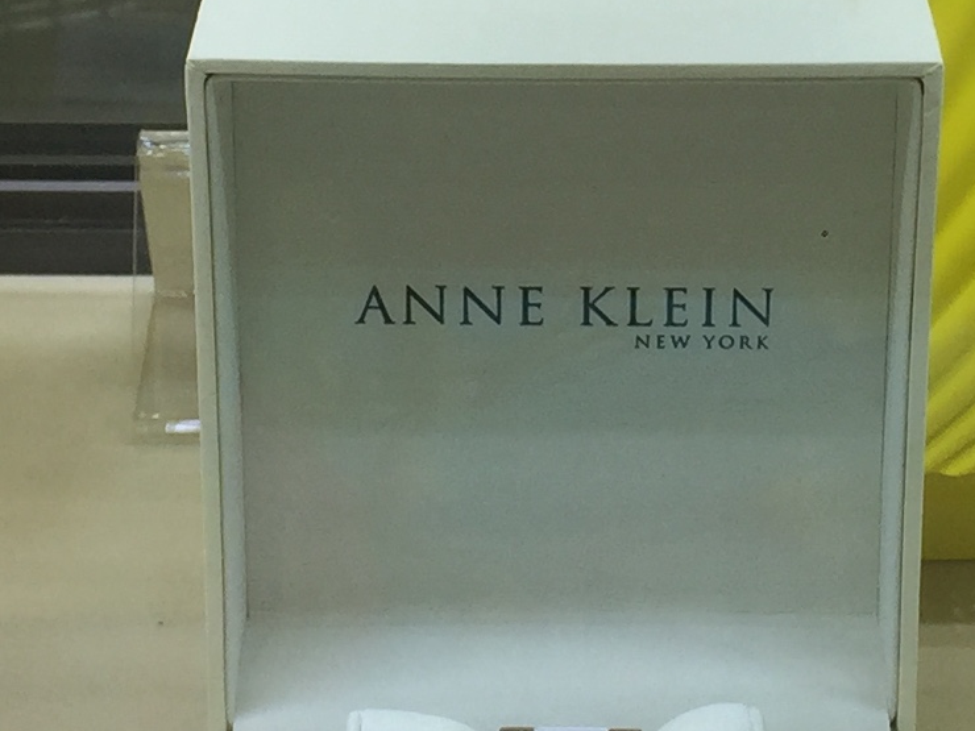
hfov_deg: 15.4
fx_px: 3605
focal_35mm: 128
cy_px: 7
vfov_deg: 11.5
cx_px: 622
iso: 32
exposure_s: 1/117
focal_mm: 4.15
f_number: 2.2
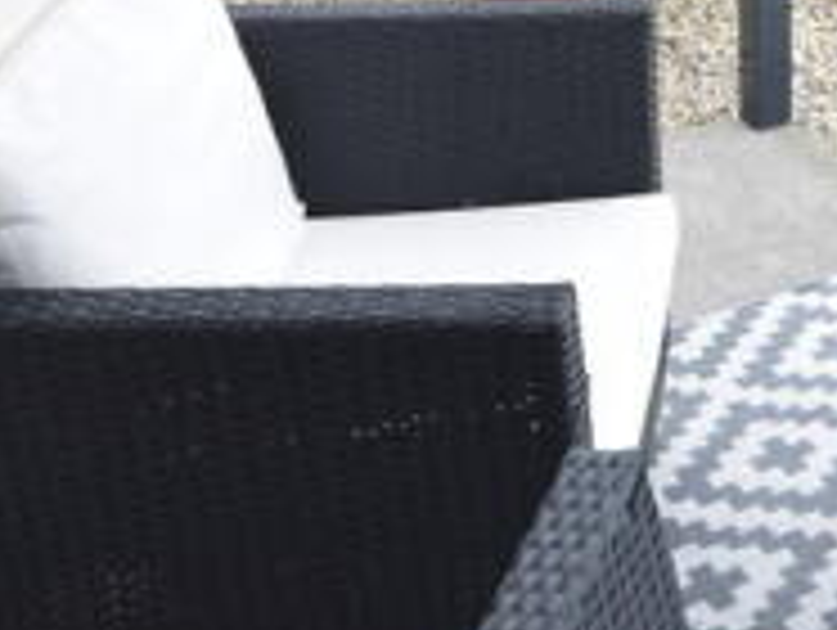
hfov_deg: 25.1
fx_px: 1719
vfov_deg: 19.0
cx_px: 956
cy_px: -227
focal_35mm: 71
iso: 400
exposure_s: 1/160
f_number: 6.3
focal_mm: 14
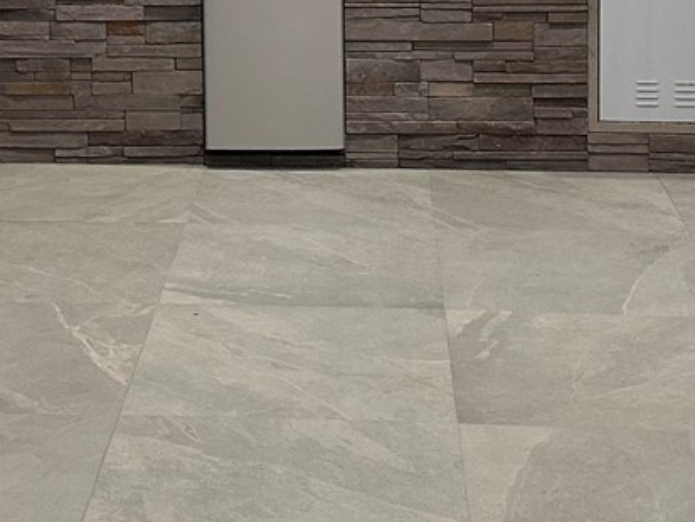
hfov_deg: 21.0
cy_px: -123
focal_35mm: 93
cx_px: 254
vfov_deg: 15.3
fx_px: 1868
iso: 200
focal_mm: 6.86
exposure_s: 1/60
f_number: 1.78
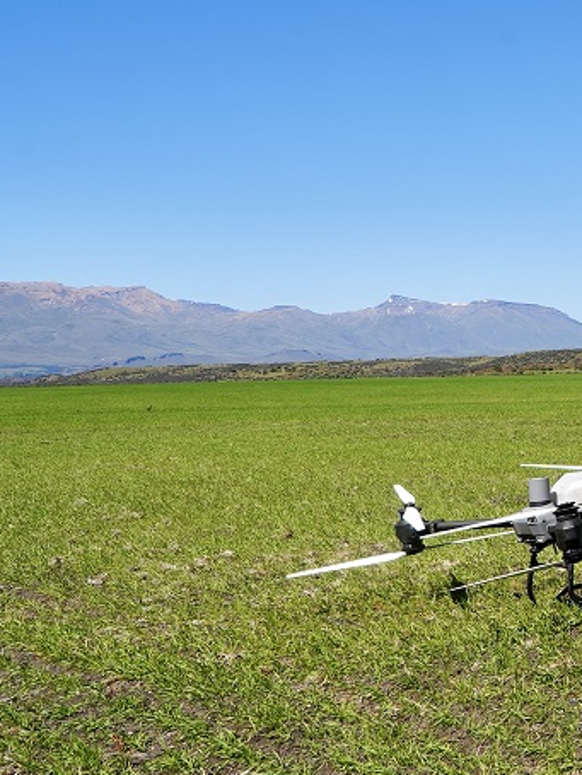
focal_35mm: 63
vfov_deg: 30.6
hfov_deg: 19.2
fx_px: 1411
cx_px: 961
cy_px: 312
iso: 80
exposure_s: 1/160
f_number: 10
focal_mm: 24
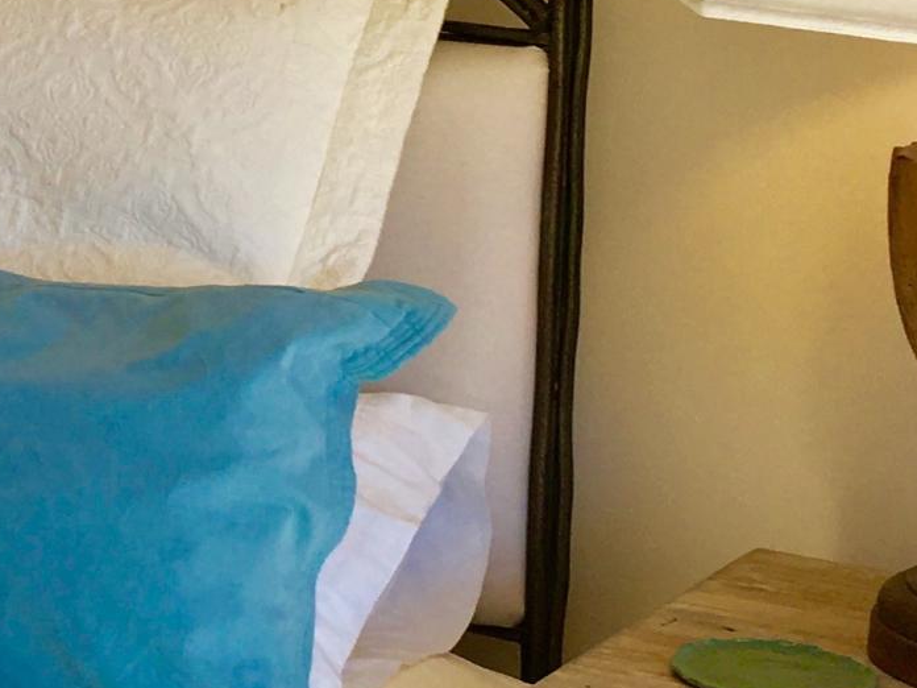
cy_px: 156
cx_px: -321
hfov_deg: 15.0
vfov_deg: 11.8
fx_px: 3311
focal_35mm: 125
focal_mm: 4.15
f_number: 2.2
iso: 32
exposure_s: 1/120
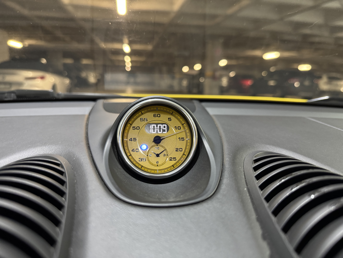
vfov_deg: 56.8
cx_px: 172
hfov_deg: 71.6
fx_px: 238
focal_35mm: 24
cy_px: 129
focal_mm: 6.76
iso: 800
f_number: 1.78
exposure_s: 1/40
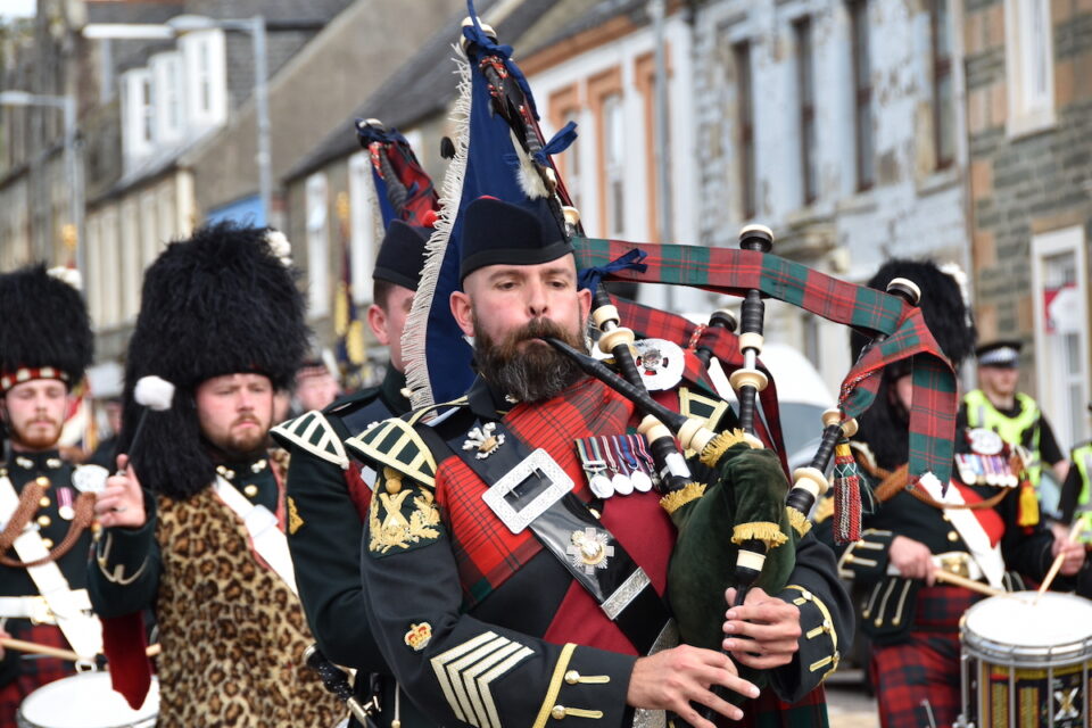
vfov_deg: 8.2
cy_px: 364
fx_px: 5096
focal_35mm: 168
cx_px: 546
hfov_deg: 12.2
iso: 200
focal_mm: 112
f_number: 8
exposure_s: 1/250
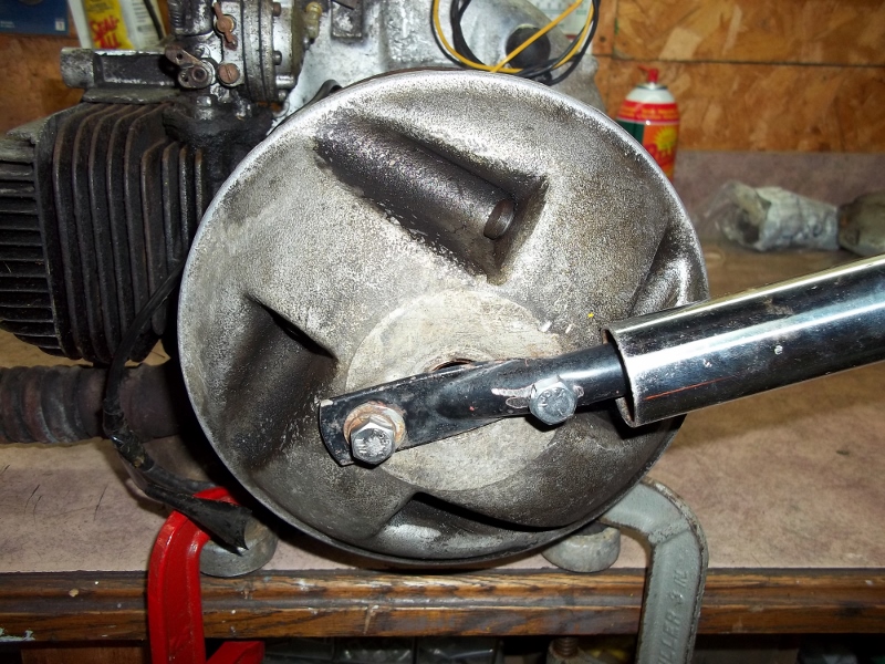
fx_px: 818
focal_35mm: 32
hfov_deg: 56.8
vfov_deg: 44.2
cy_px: 332
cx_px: 442
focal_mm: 5.7
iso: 80
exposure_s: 1/60
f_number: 2.9
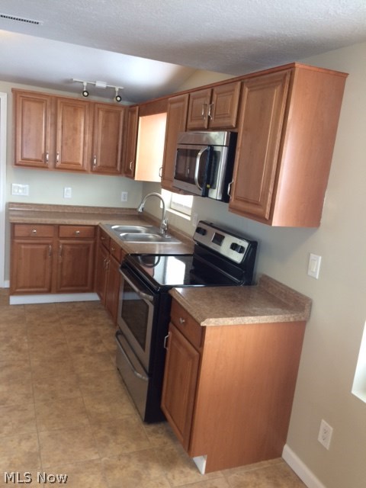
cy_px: 244
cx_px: 183
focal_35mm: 29
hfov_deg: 48.2
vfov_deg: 61.7
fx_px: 409
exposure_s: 1/30
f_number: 2.2
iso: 64
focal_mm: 4.15
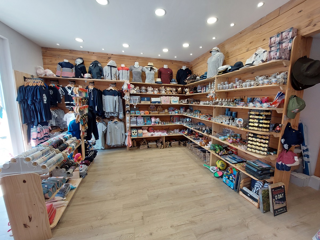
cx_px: 160
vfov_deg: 89.9
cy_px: 120
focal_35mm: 13
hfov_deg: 106.2
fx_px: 120
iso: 64
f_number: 2.2
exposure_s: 1/50
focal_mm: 1.74
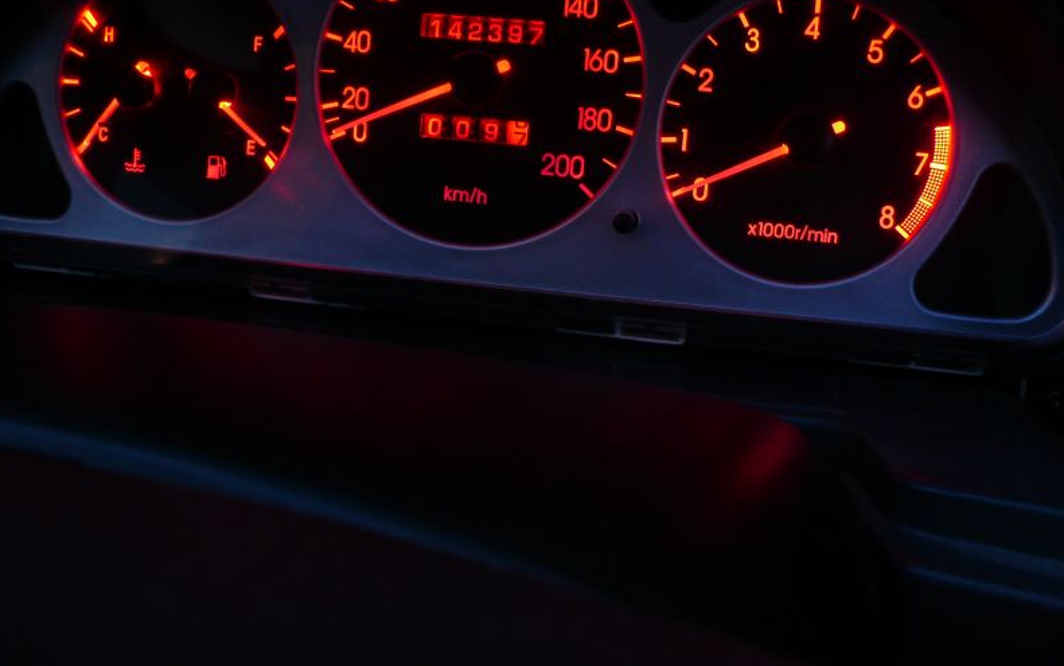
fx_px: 870
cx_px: 533
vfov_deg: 41.7
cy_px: 266
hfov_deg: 62.9
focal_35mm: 30
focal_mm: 4.6
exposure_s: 8
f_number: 2.8
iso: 100
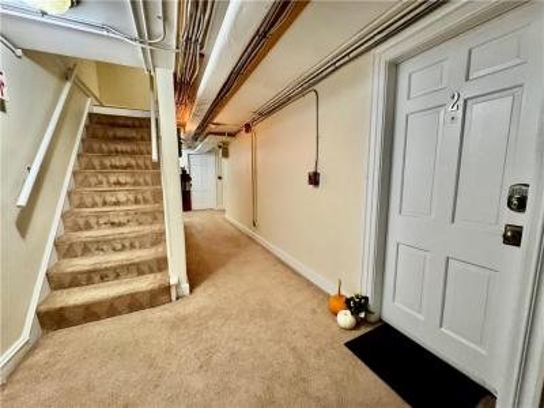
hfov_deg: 102.1
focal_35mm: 14
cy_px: 204
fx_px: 220
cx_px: 272
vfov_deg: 85.7
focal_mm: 2.22
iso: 1000
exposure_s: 1/60
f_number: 2.2
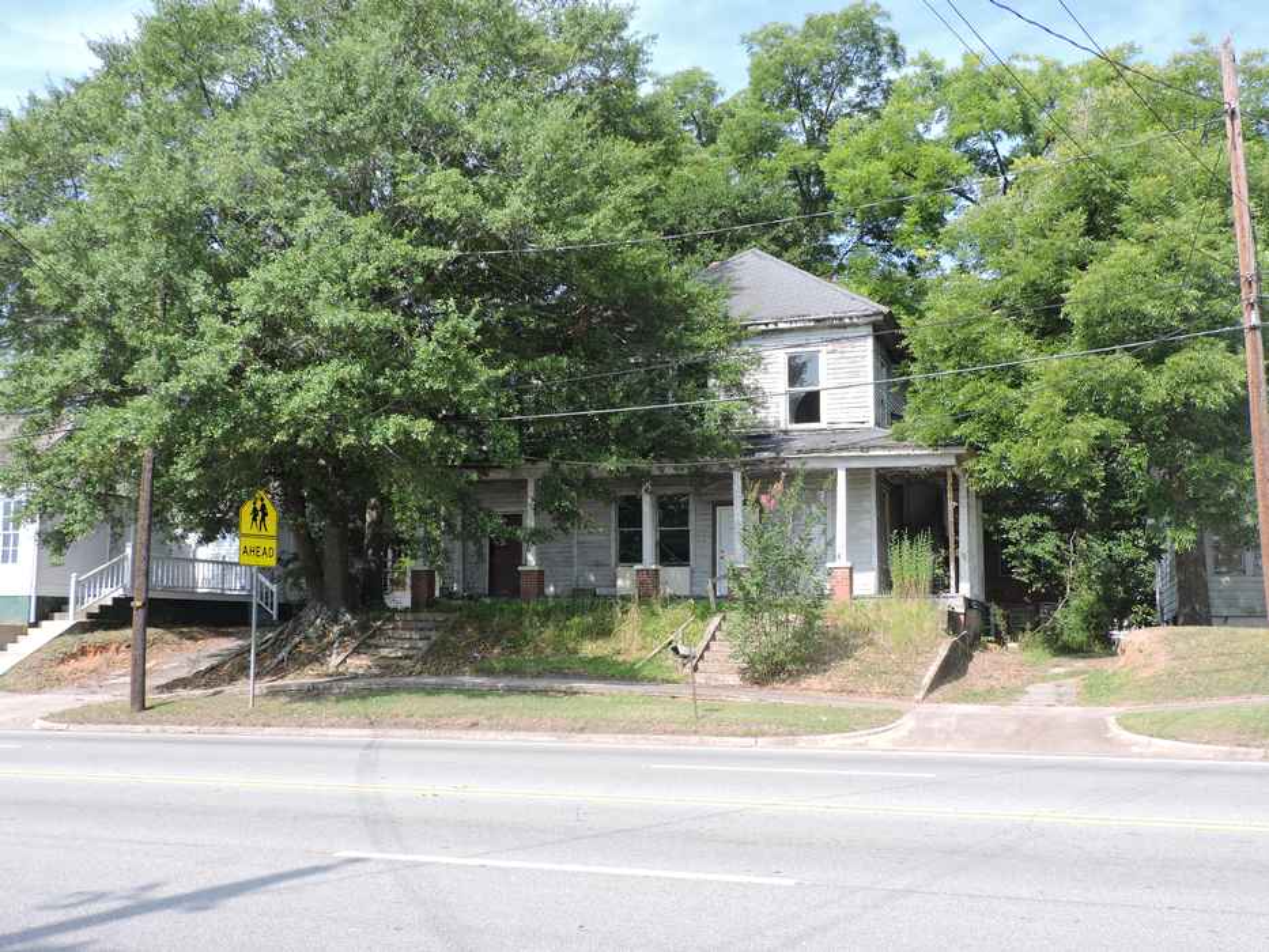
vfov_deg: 43.0
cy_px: 476
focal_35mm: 33
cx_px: 634
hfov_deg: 55.3
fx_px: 1210
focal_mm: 5.9
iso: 100
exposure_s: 1/500
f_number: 3.2
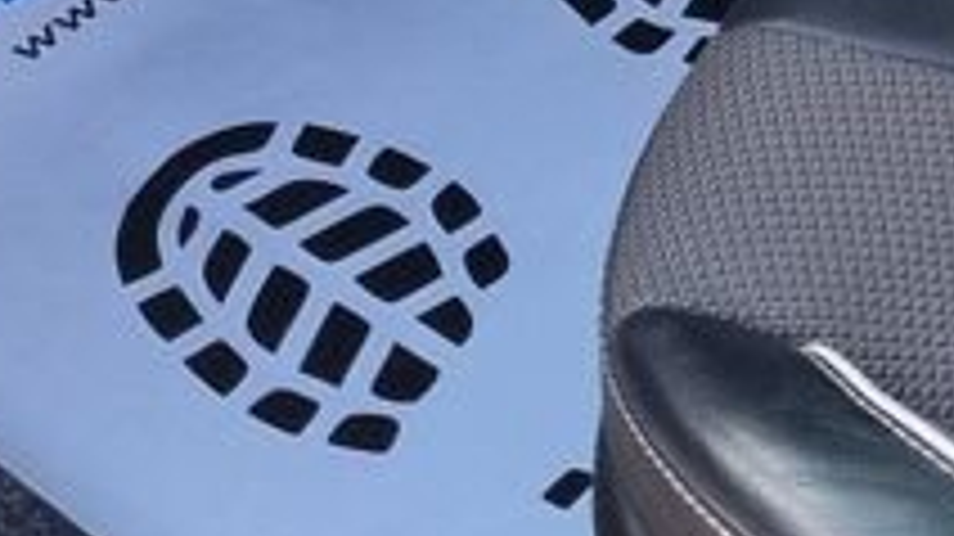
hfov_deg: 14.6
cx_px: 1444
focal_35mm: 137
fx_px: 3464
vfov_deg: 8.0
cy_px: -887
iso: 50
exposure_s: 1/225
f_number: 1.8
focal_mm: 5.4
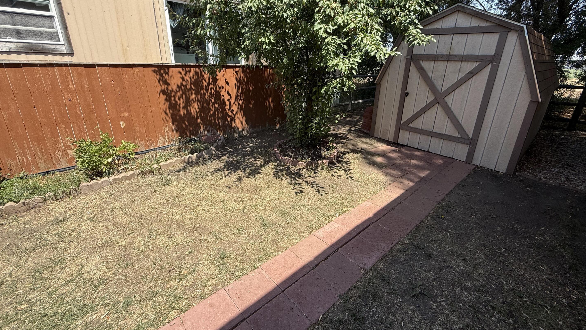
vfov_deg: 66.8
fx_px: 249
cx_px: 303
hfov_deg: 99.3
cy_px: 144
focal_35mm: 16
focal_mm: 2.22
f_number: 2.2
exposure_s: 1/751
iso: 50
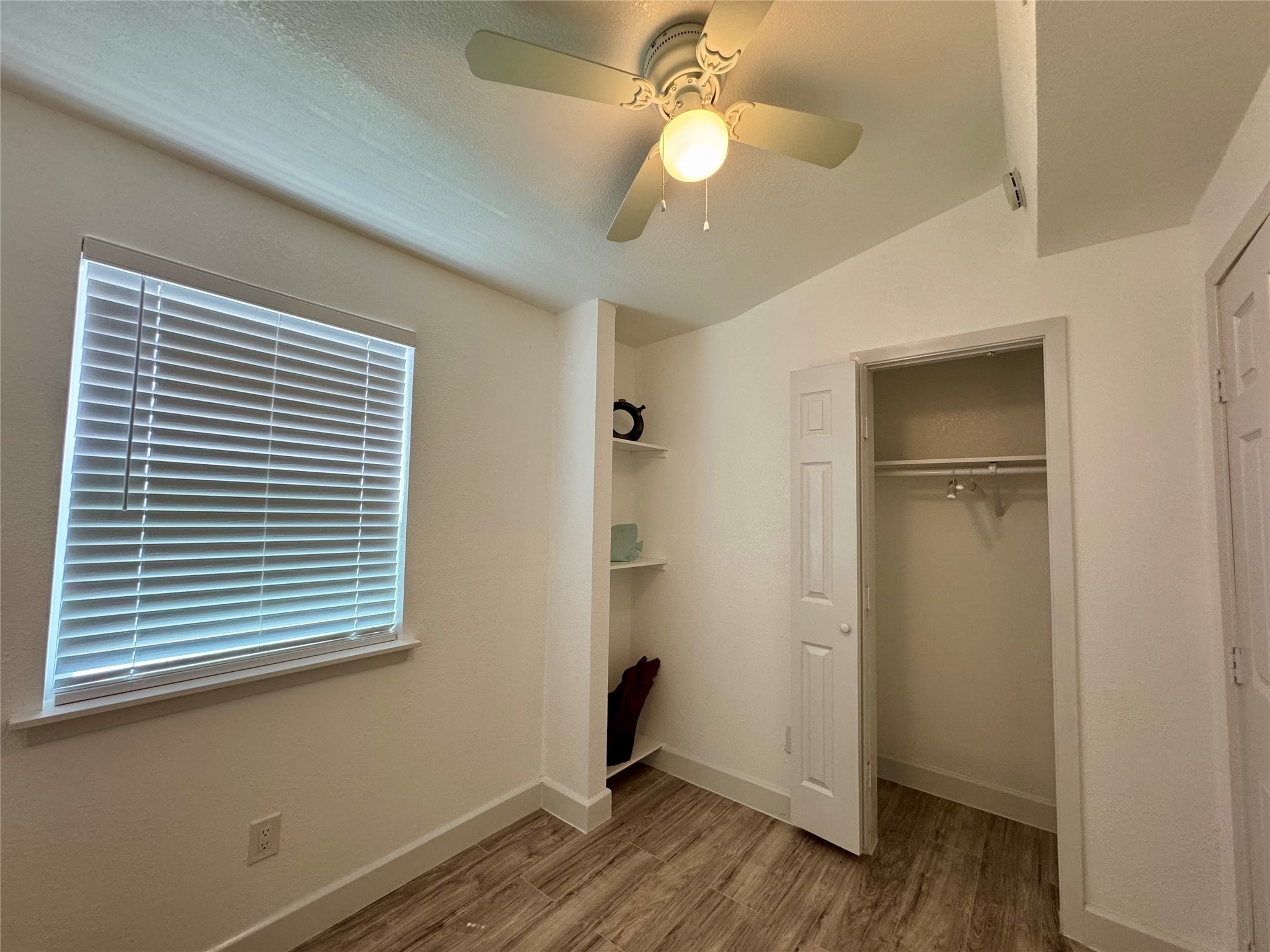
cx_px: 635
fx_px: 514
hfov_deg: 102.1
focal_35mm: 14
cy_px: 476
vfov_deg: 85.7
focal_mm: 2.22
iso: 200
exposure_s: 1/120
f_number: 2.2
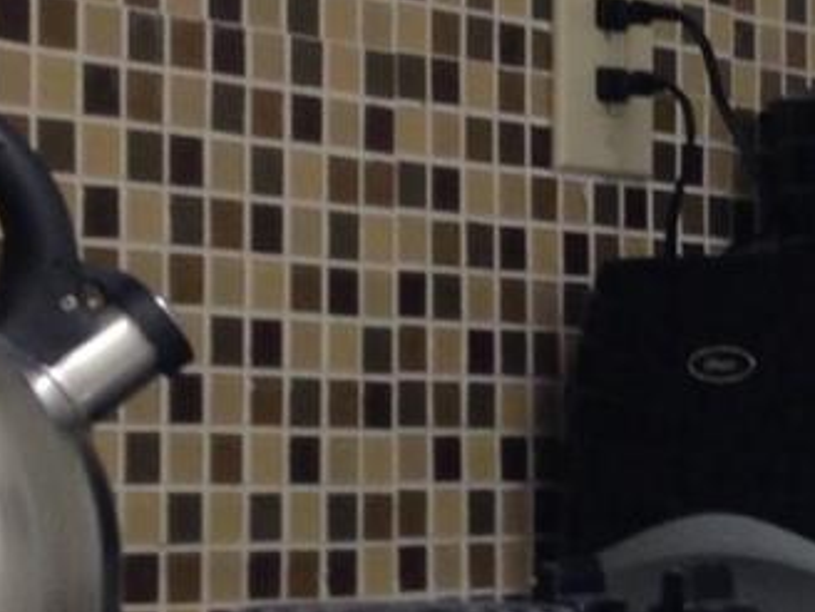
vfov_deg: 9.2
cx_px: 1141
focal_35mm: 161
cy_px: 274
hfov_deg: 11.8
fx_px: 3791
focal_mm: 4.13
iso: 80
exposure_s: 1/20
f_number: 2.4
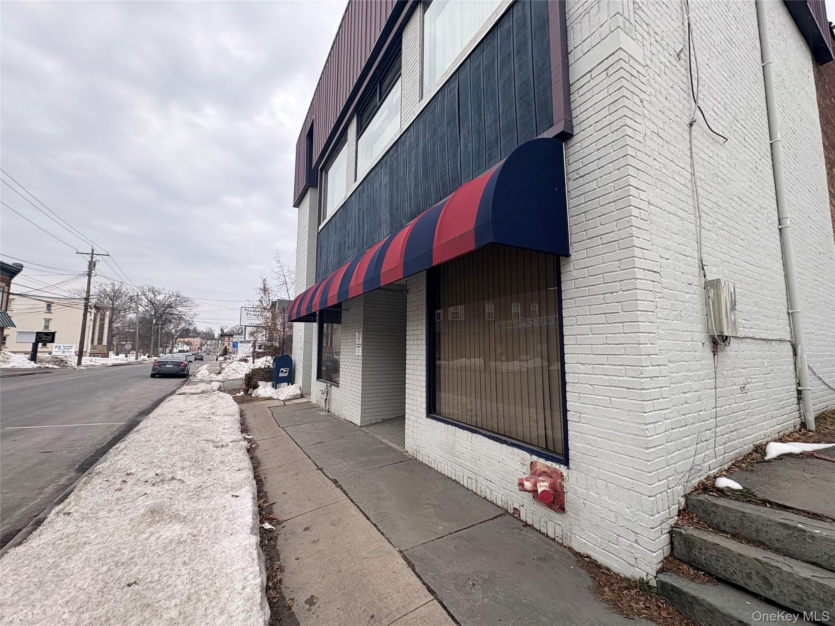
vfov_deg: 85.7
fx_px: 338
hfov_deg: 102.1
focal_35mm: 14
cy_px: 313
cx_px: 418
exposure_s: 1/361
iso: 50
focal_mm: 2.22
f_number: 2.2
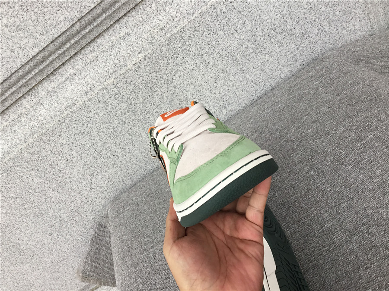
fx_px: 348
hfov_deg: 58.4
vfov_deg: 45.4
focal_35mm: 31
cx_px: 194
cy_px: 146
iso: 40
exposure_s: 1/100
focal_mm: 3.3
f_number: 2.4
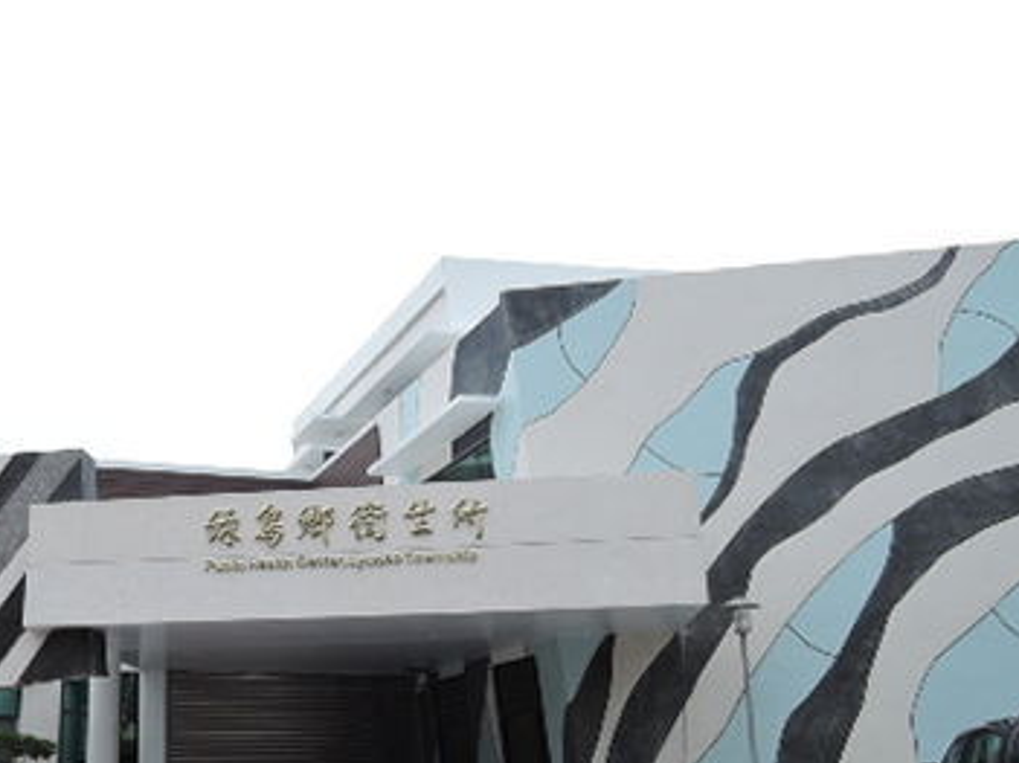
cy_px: 487
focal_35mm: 41
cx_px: 290
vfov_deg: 34.9
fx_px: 1207
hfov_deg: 44.7
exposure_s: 1/250
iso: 80
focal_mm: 5.1
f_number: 2.8
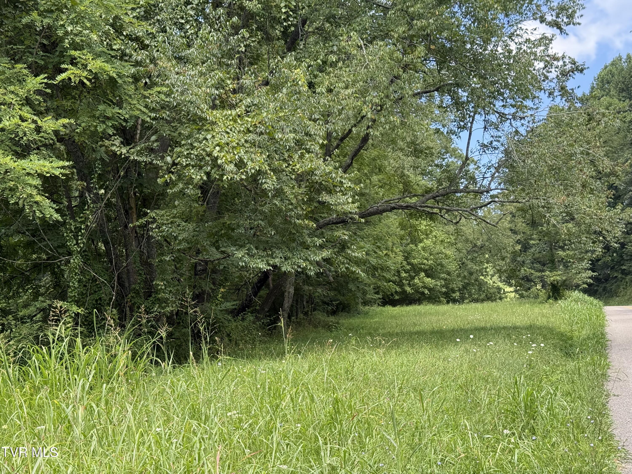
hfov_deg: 39.7
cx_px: 316
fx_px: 876
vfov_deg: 30.3
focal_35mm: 48
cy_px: 237
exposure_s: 1/794
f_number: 1.78
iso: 80
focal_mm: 6.76
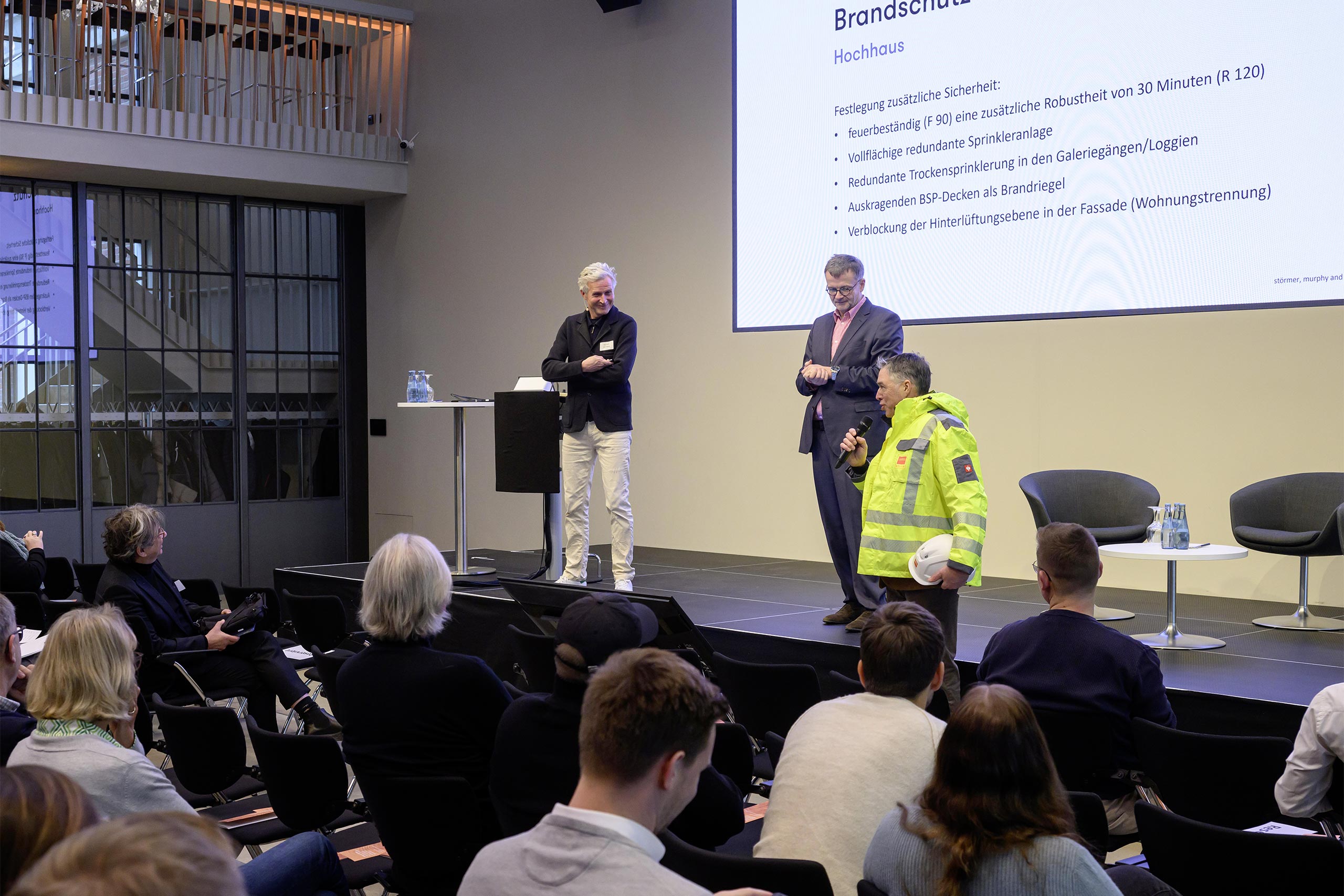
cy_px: 448
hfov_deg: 48.5
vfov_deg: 33.4
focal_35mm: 40
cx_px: 672
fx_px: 1493
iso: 1000
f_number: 5.6
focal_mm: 40
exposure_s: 1/200
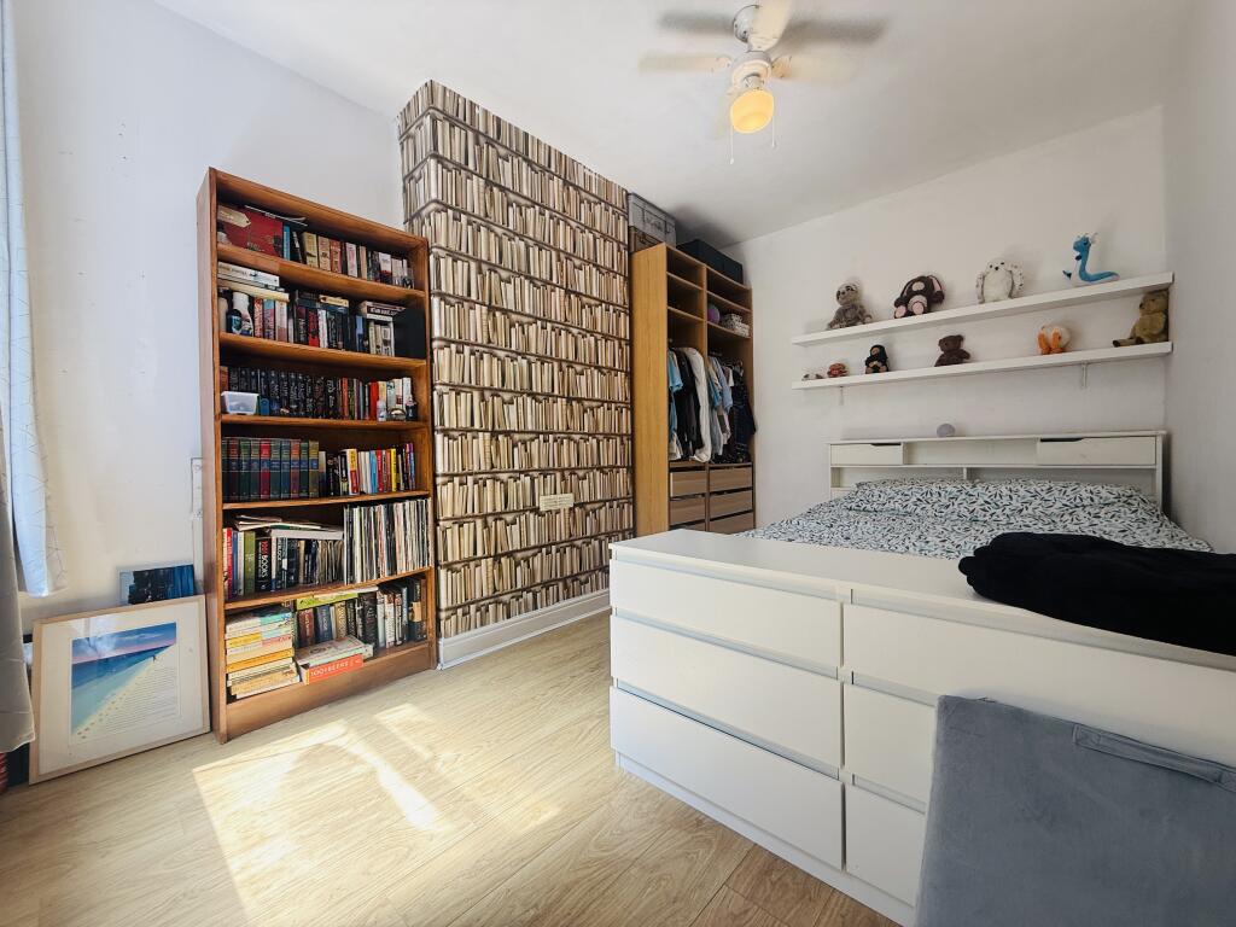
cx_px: 618
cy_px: 464
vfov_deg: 85.7
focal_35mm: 14
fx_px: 500
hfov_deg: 102.1
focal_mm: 2.22
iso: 80
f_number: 2.2
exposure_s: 1/99
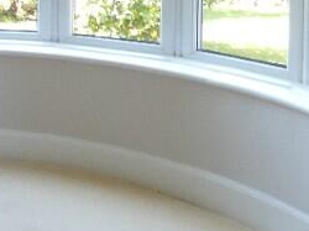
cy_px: -68
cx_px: -176
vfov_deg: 16.9
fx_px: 731
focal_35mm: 82
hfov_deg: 20.0
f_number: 2.8
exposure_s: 1/60
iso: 200
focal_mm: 3.6
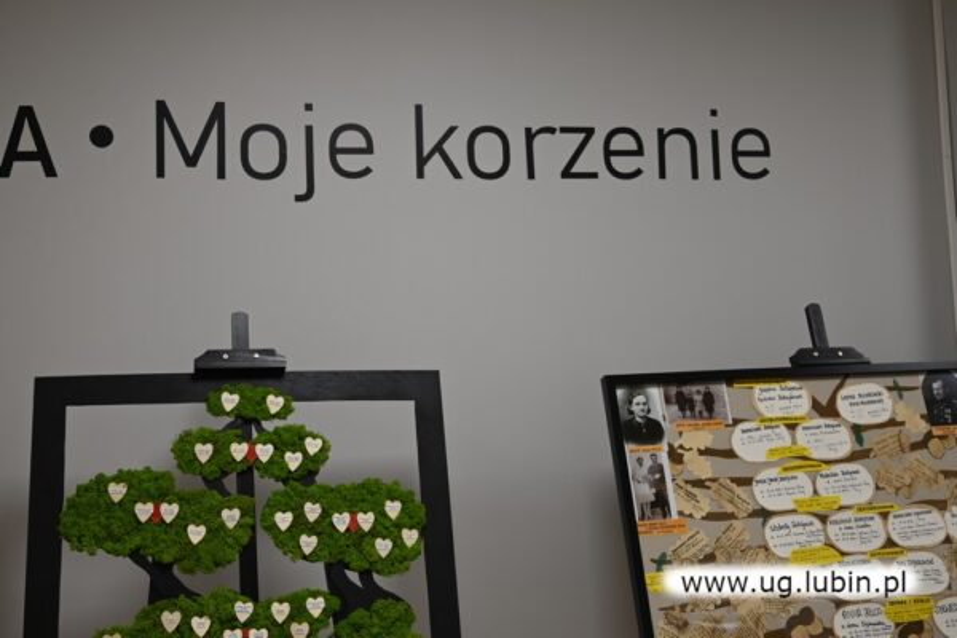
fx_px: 1116
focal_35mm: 42
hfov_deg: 46.4
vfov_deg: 31.9
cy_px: 319
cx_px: 478
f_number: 2.8
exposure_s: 1/200
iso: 400
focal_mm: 28
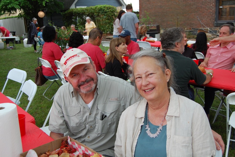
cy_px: 78
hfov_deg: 53.1
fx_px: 235
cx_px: 118
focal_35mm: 36
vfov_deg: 36.9
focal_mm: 24
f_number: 5.6
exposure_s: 1/125
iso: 280
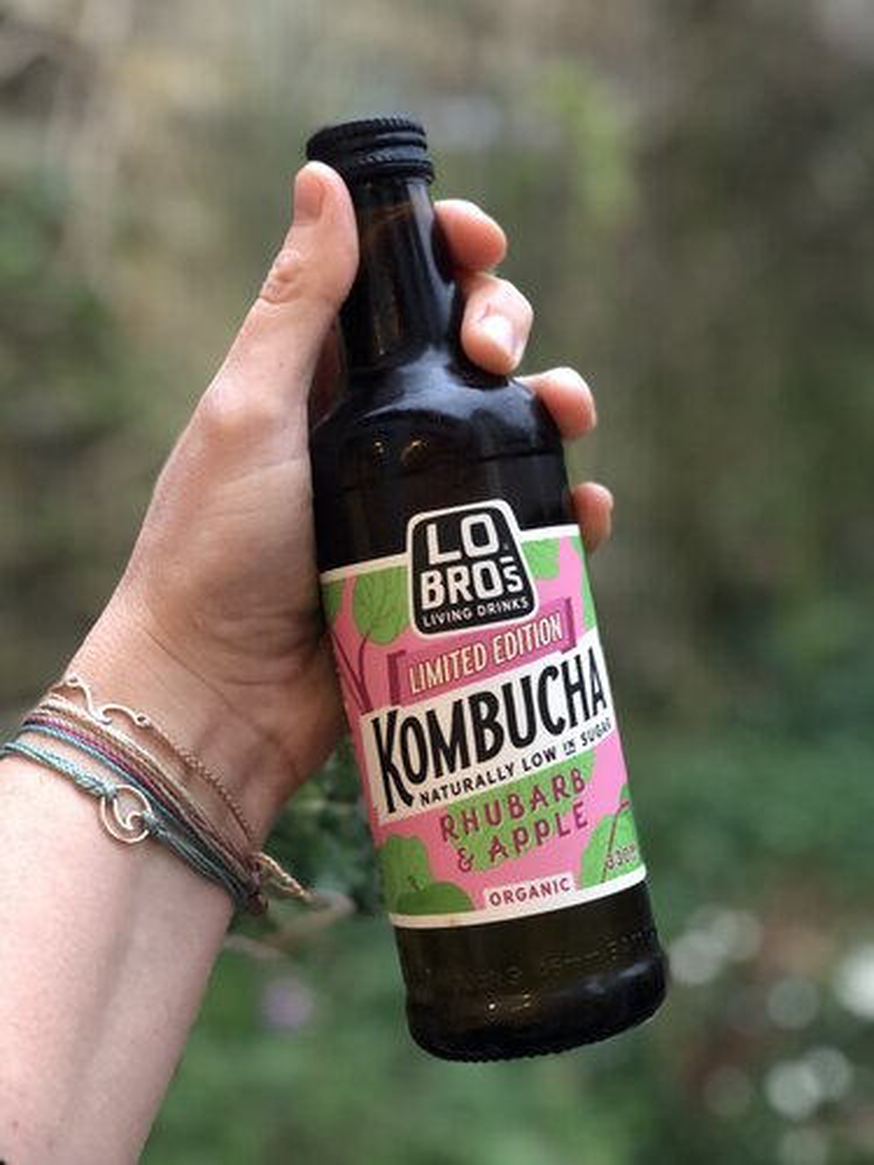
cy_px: 582
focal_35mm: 52
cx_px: 437
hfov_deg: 28.0
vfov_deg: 36.8
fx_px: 1751
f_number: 2.4
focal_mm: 6
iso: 200
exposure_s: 1/8
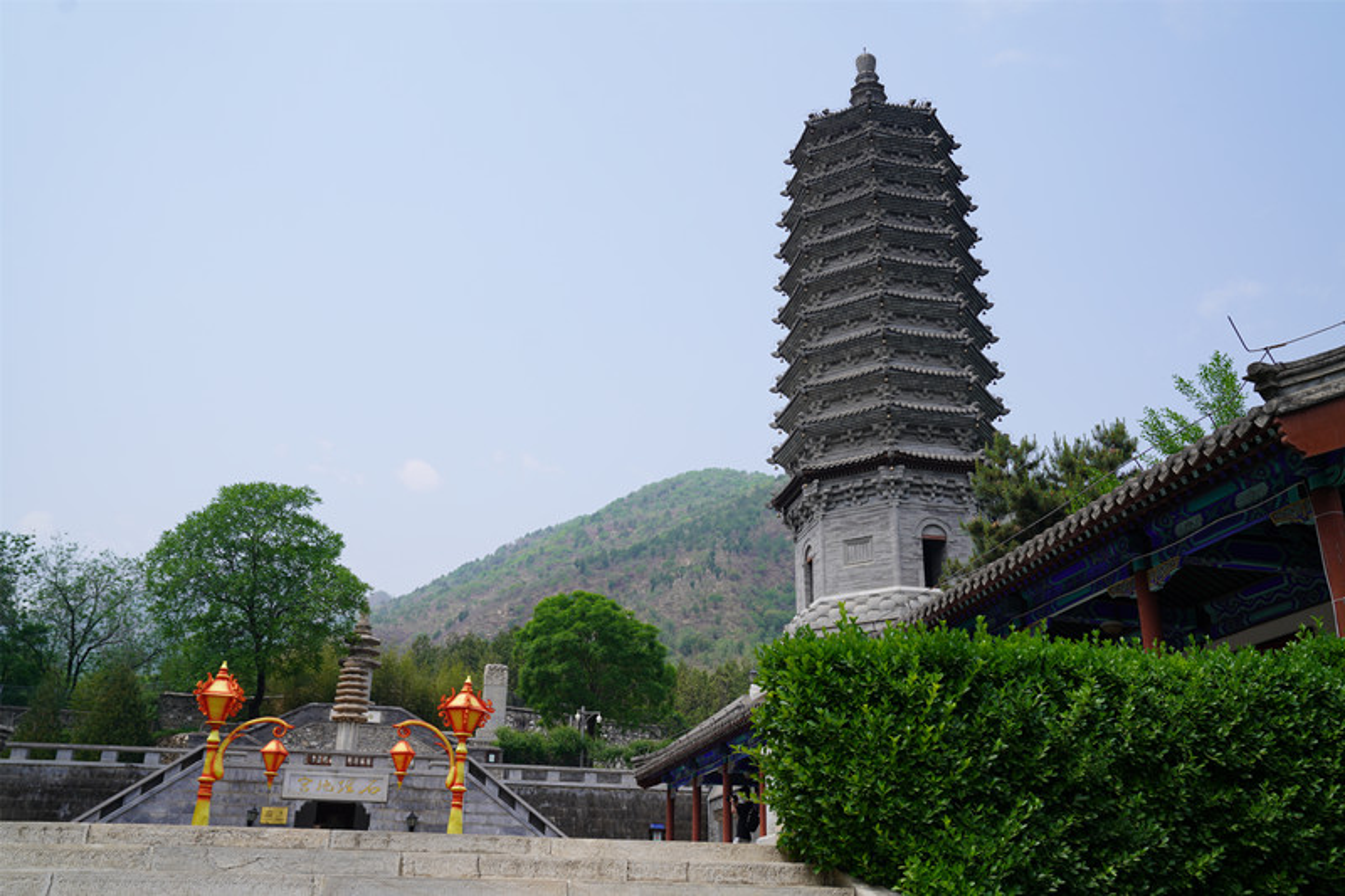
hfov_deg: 57.2
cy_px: 448
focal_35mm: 33
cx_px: 672
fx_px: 1233
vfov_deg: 40.0
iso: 100
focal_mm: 33
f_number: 5
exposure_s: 1/500
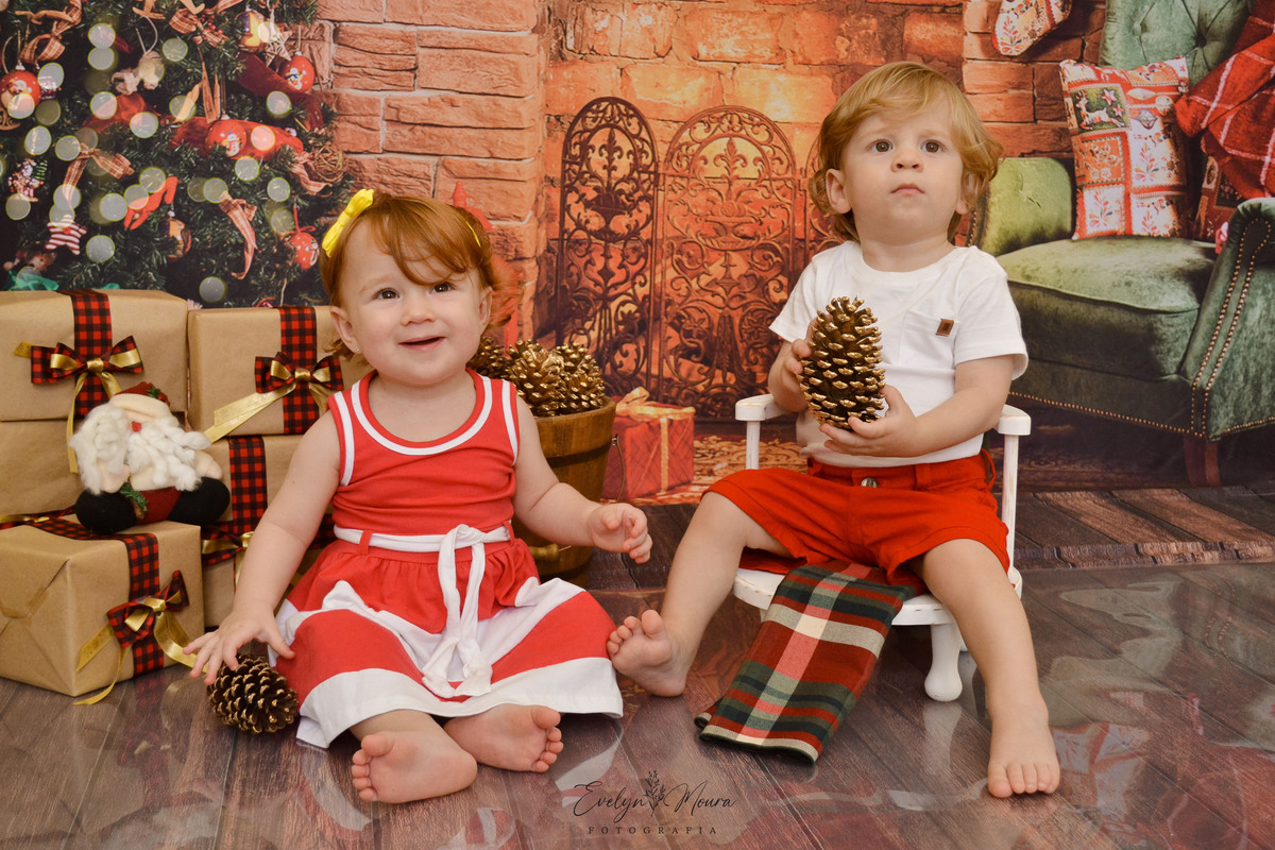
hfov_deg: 41.1
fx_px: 1700
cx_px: 638
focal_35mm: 48
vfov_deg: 28.1
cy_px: 425
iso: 800
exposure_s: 1/200
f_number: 4.8
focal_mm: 32
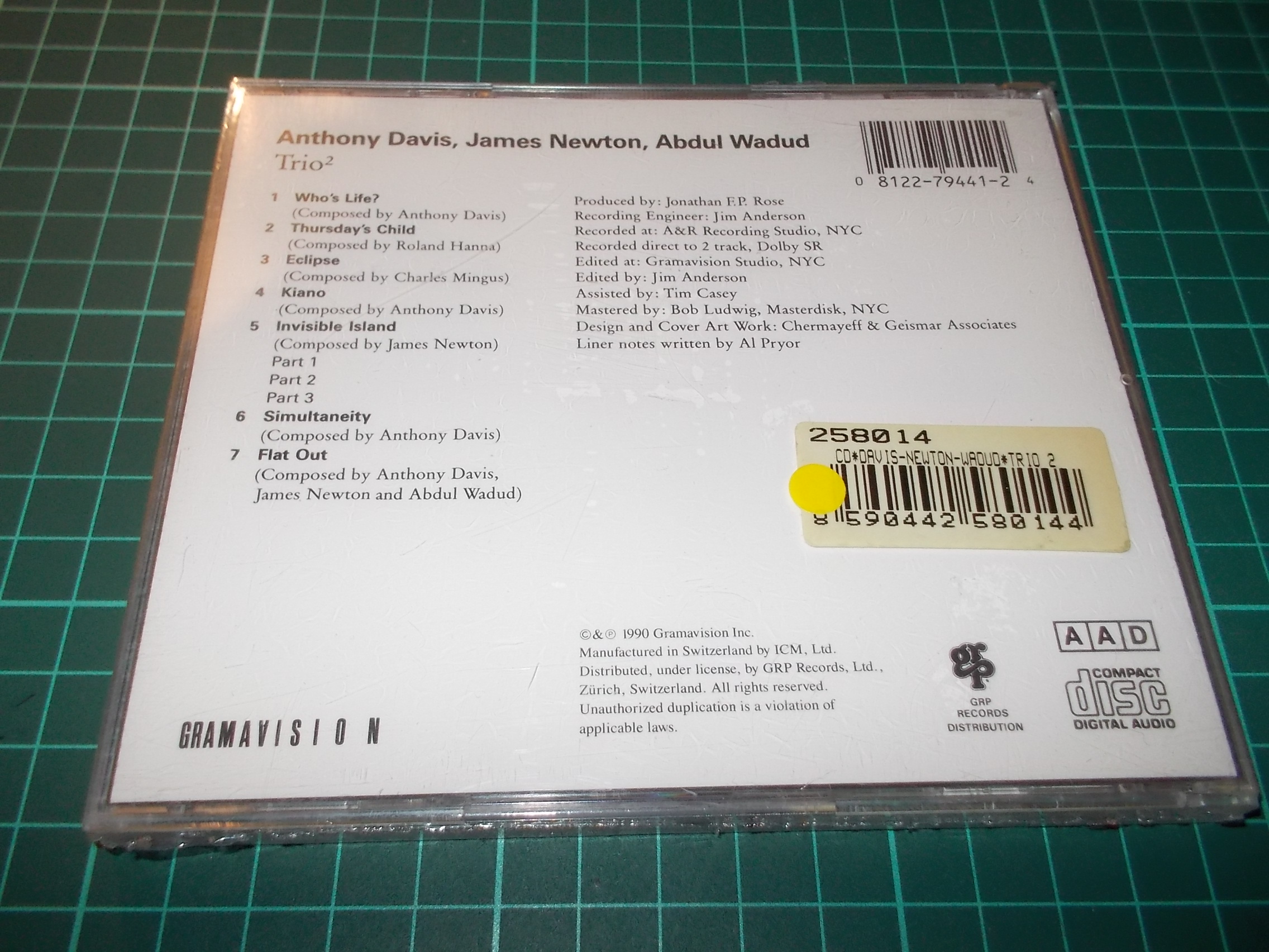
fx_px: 1063
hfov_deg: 61.7
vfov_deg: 48.2
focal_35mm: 29
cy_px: 476
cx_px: 634
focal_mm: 4.1
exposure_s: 1/30
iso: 200
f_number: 3.3
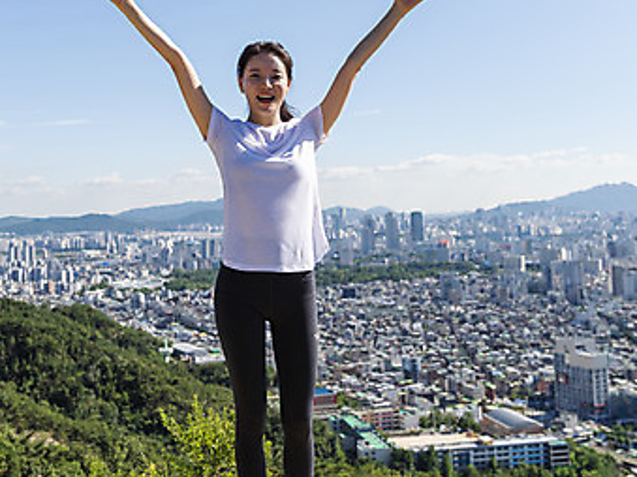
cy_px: 148
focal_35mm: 51
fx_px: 938
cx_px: 272
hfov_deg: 37.4
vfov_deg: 28.3
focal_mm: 30
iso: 250
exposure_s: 1/3200
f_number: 4
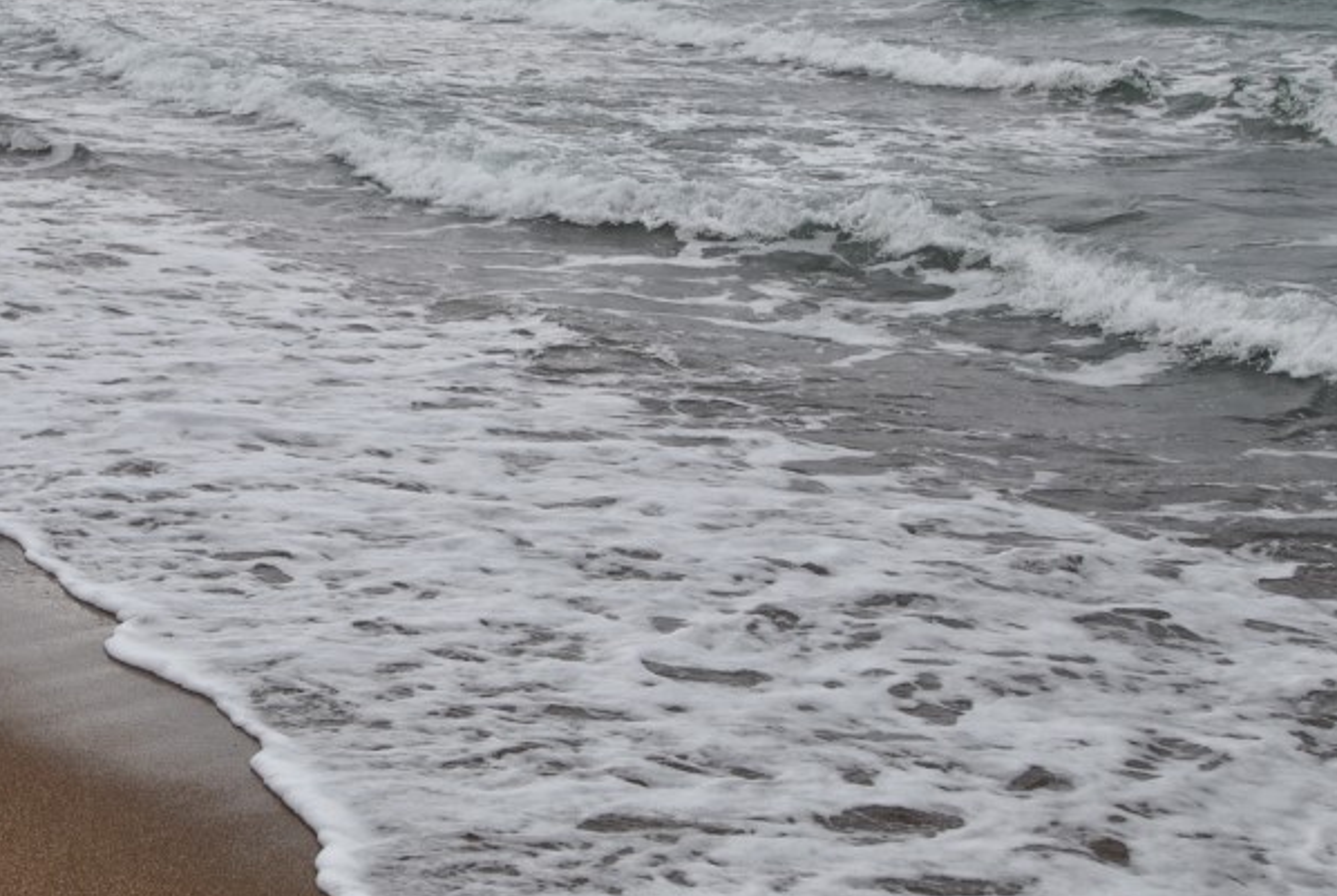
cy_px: 360
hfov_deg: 28.7
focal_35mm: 69
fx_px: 2567
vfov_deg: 19.8
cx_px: 330
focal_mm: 24
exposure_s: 1/250
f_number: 8
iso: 100
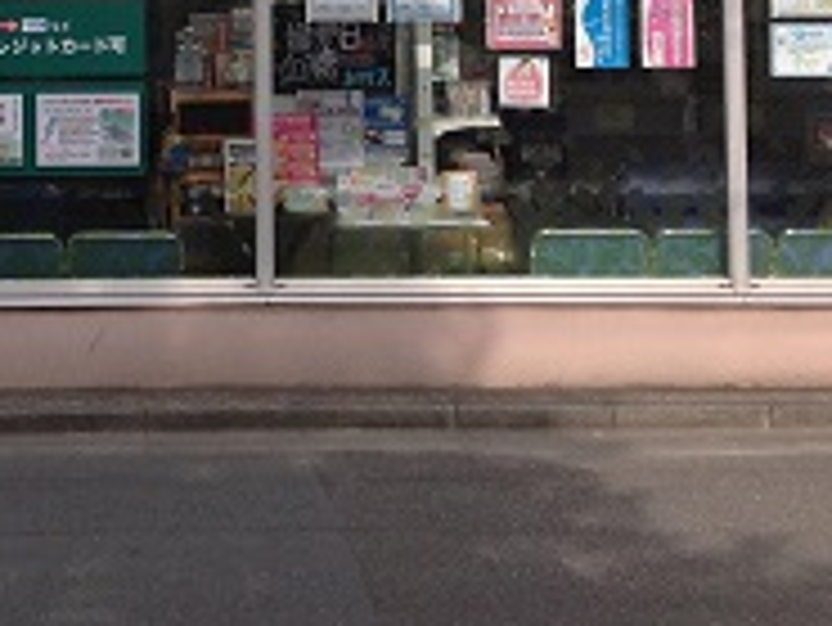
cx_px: 151
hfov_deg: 19.8
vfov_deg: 14.6
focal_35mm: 98
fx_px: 2357
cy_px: -140
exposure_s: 1/796
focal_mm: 4.28
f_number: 2.4
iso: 50
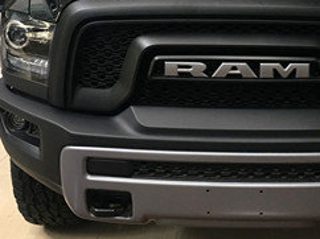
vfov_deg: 19.8
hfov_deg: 26.5
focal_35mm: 72
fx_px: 665
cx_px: 260
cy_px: 5
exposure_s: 1/17
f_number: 2.2
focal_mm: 4.15
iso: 50
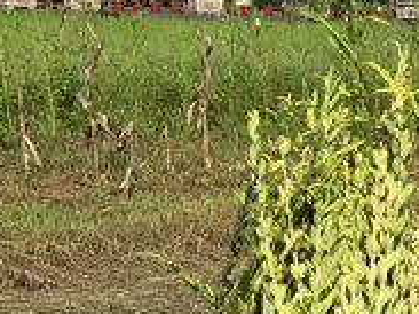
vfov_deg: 11.2
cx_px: 719
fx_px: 1536
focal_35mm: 127
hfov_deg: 14.0
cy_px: 461
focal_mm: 4.15
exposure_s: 1/2262
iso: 25
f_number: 2.2
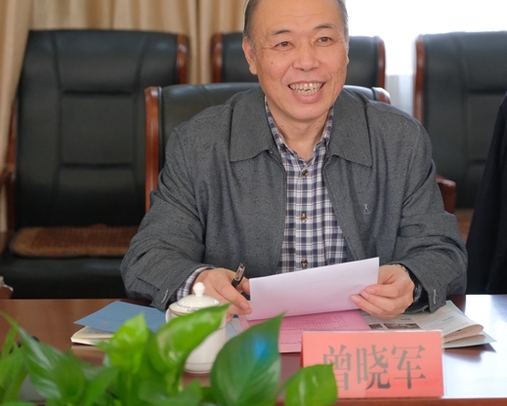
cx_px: 290
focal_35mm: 105
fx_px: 1577
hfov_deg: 18.3
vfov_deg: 14.7
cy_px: 194
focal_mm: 55
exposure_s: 1/350
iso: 3200
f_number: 2.8
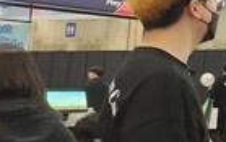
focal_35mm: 105
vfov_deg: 12.4
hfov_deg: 15.3
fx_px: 647
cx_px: 472
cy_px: 13
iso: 640
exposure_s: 1/120
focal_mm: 5.4
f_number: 1.8
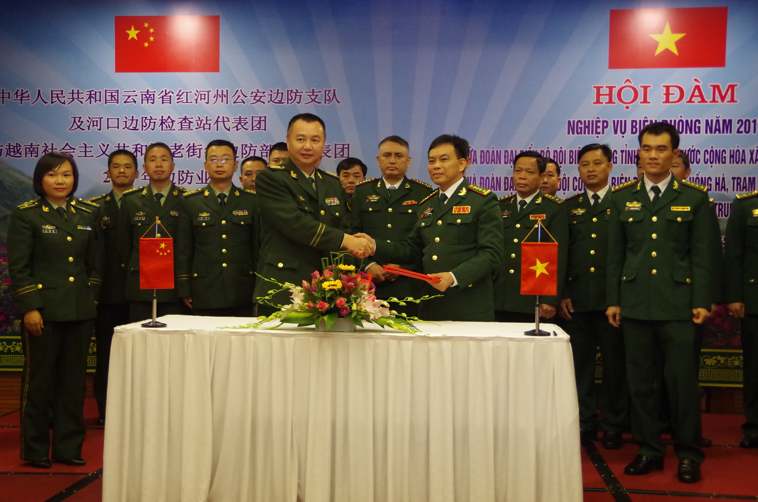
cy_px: 251
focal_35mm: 46
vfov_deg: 29.1
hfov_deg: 42.8
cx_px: 379
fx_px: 967
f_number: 4.5
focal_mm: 31
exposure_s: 1/60
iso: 3200
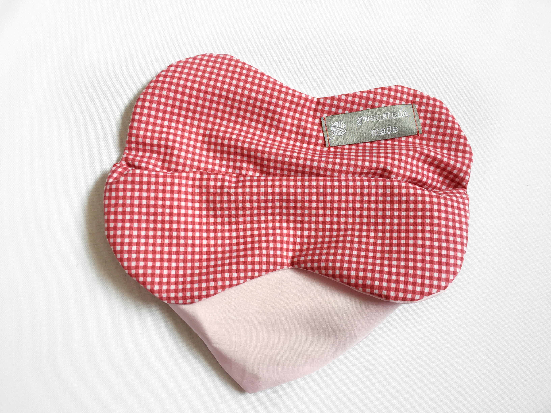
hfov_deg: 61.7
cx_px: 276
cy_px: 206
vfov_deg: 48.2
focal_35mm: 29
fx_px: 462
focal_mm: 4.15
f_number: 2.2
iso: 50
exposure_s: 1/100
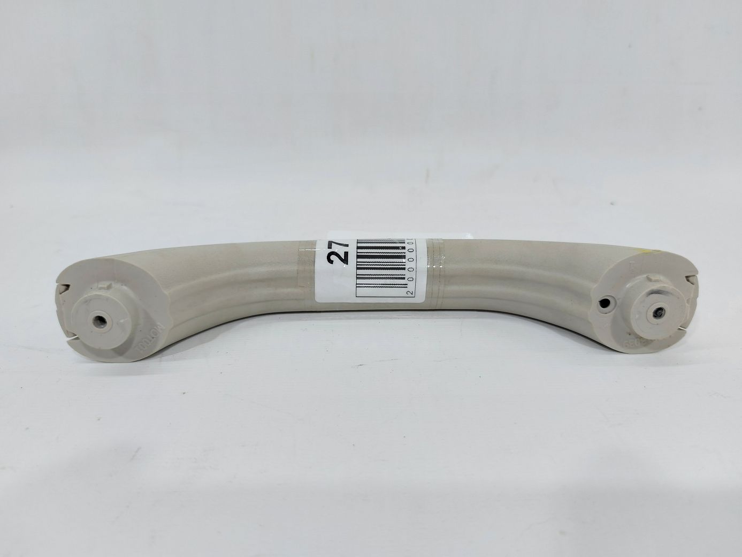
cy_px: 278
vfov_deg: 56.8
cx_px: 371
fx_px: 514
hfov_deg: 71.6
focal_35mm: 24
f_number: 1.8
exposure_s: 1/50
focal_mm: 5.23
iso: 80
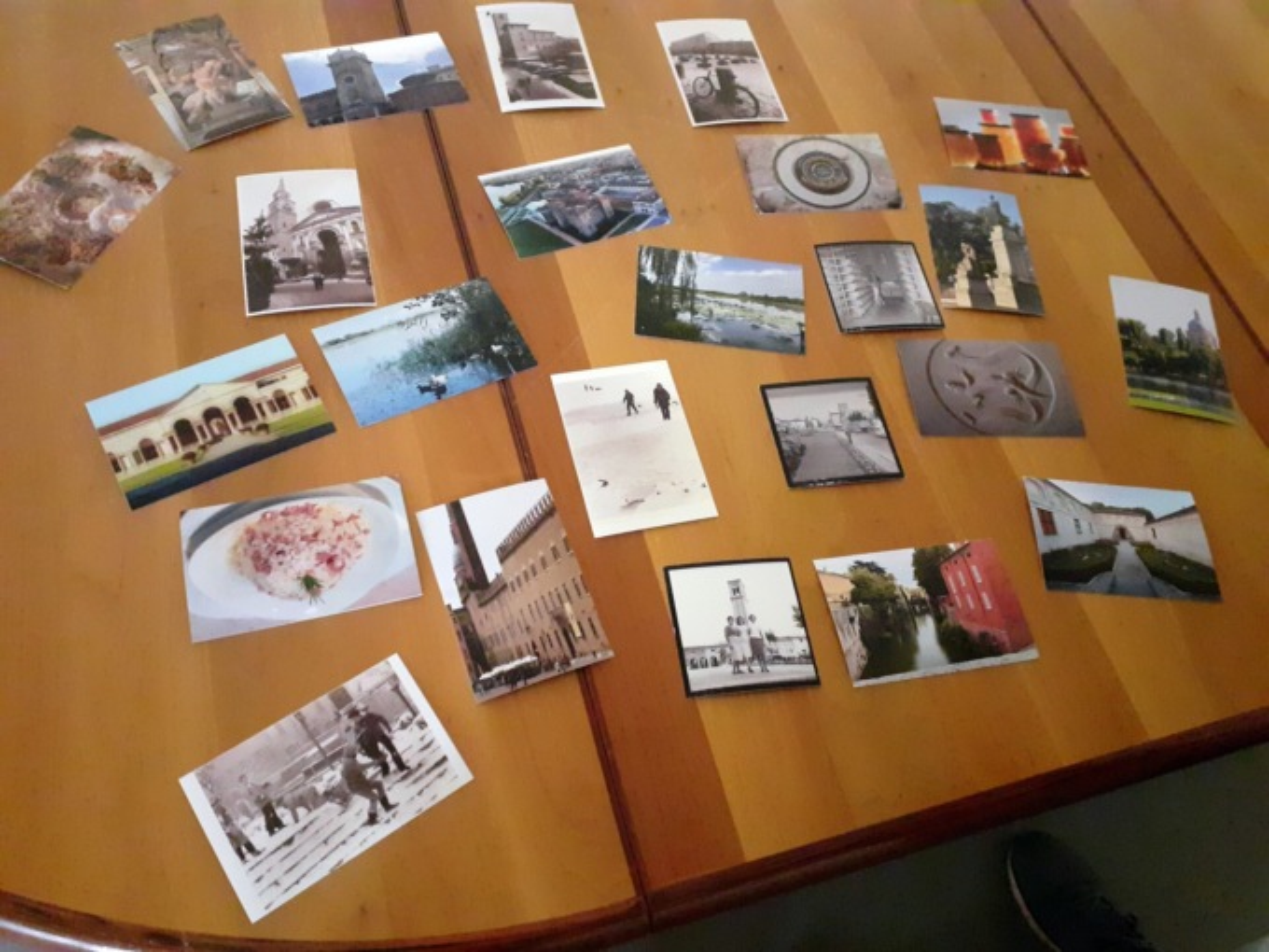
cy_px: 476
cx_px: 634
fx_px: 990
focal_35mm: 27
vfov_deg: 51.4
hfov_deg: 65.3
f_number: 1.9
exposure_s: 1/20
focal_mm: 3.6
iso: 800
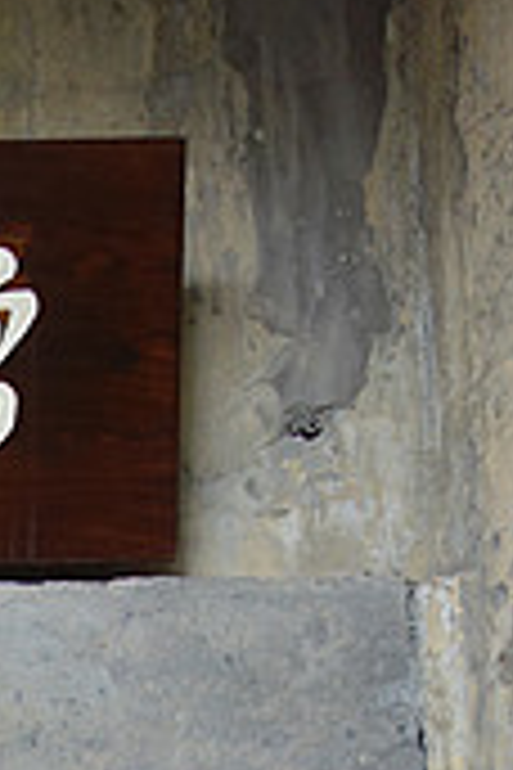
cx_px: -461
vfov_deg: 13.6
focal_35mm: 131
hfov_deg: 9.8
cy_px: 1477
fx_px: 2800
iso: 125
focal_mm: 10.4
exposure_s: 1/80
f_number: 1.8
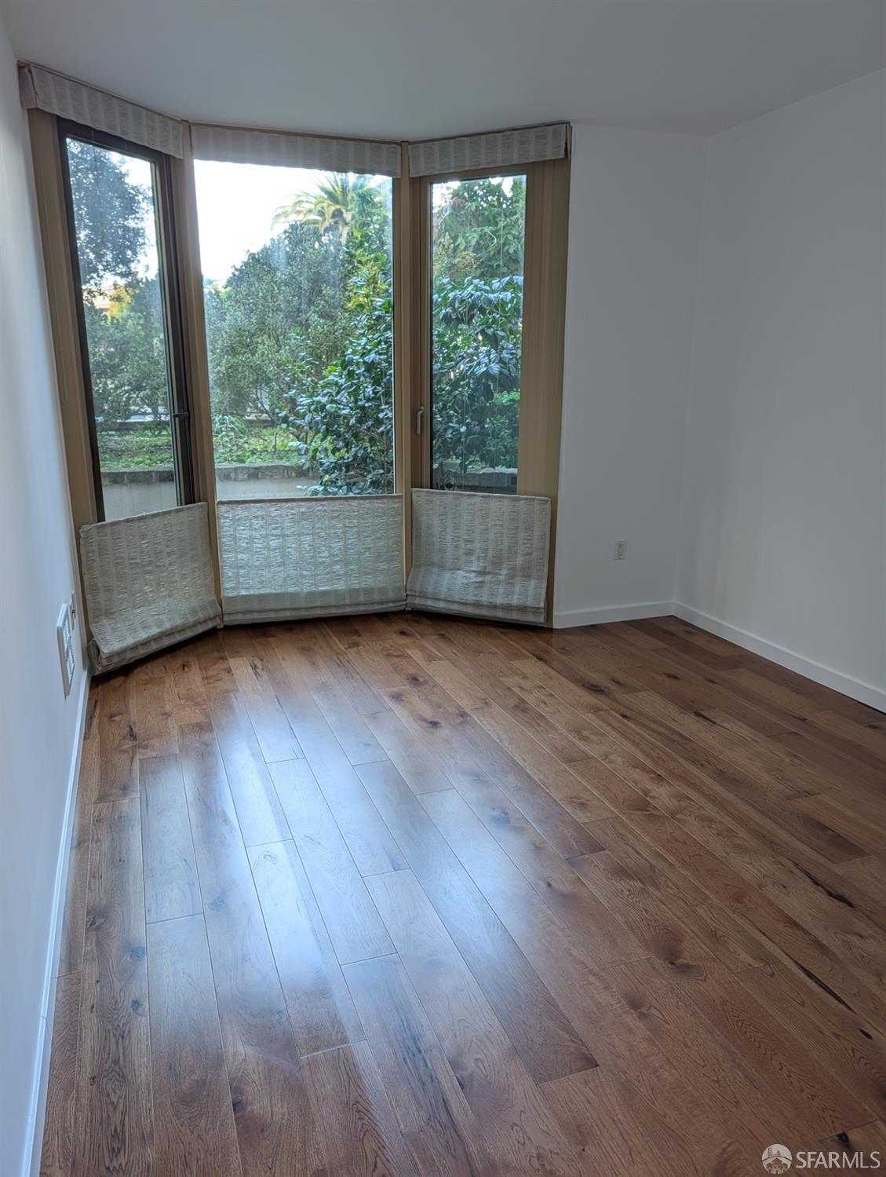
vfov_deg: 71.5
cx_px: 443
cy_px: 588
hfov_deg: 56.9
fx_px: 817
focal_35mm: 24
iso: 56
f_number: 1.68
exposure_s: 1/60
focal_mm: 6.9
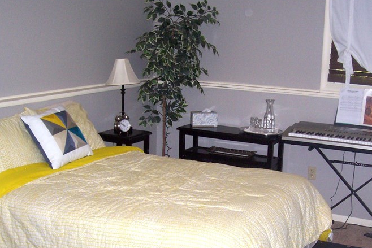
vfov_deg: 24.5
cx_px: 207
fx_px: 568
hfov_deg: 36.2
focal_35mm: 55
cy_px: 173
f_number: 2.7
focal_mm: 5.6
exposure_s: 1/112
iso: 140
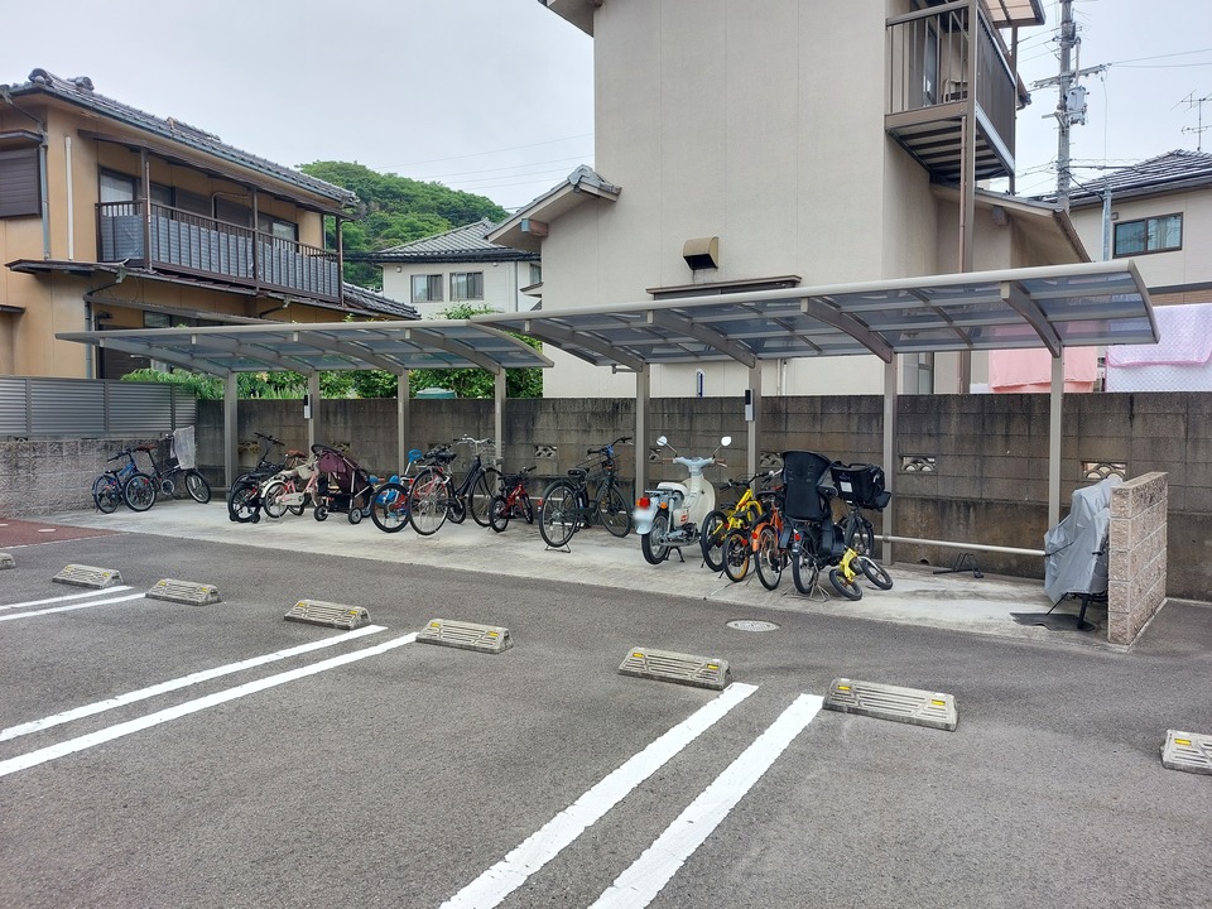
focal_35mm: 24
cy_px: 454
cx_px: 606
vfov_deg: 56.8
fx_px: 840
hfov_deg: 71.6
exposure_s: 1/363
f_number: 1.8
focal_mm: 5.23
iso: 25
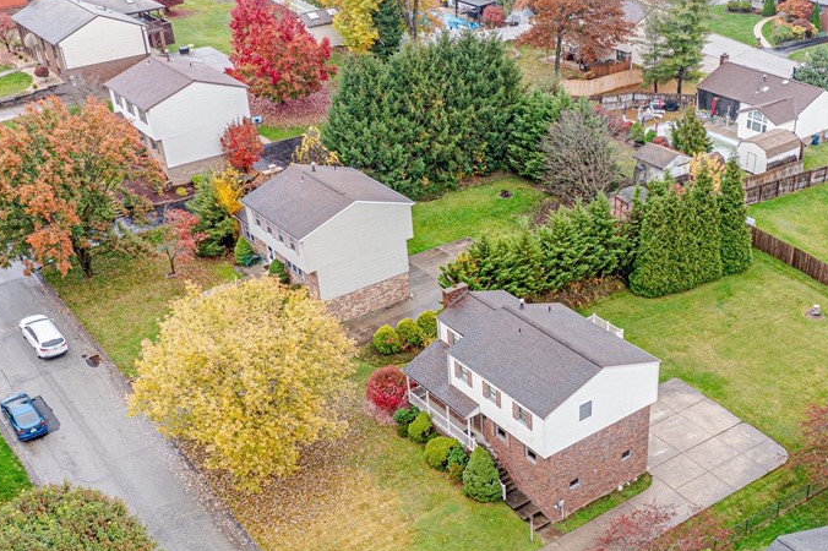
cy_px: 369
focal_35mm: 45
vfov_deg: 29.6
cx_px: 529
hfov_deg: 43.2
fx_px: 1034
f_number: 3.5
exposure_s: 1/80
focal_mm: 10.26
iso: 100
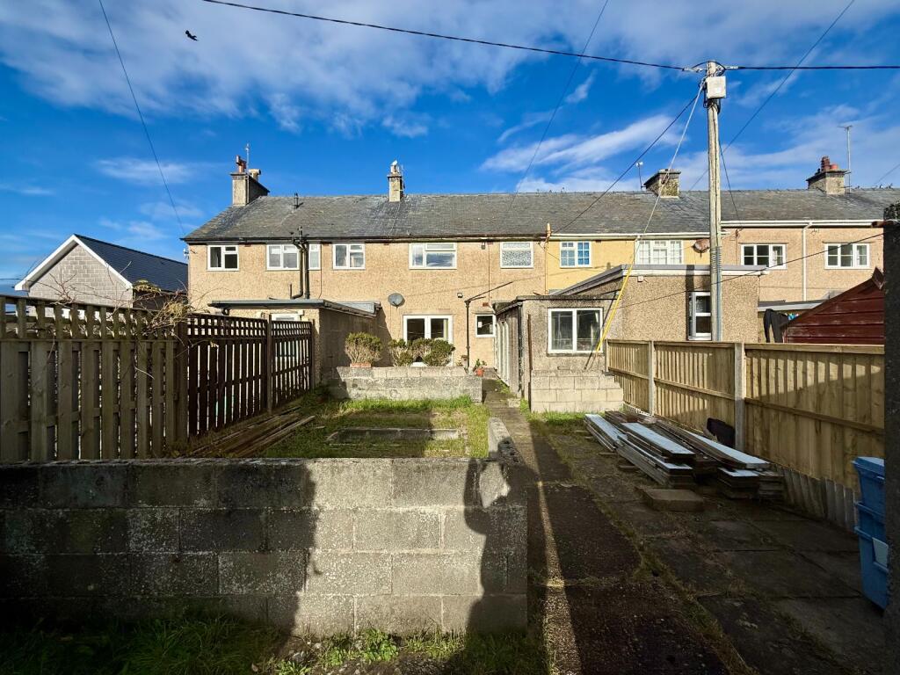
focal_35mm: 14
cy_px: 338
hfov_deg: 102.1
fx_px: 364
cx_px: 450
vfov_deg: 85.7
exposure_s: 1/3125
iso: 50
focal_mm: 2.22
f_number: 2.2
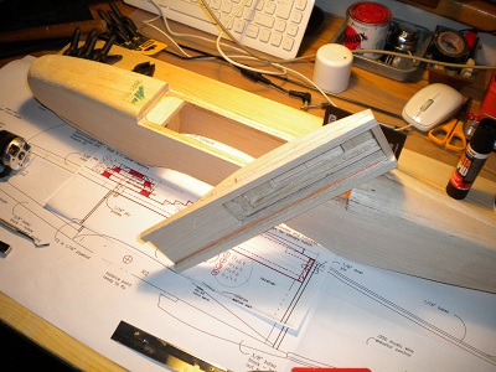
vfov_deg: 40.7
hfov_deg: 52.6
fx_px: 502
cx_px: 248
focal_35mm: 35
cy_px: 186
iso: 167
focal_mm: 6.3
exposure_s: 1/60
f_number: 3.1
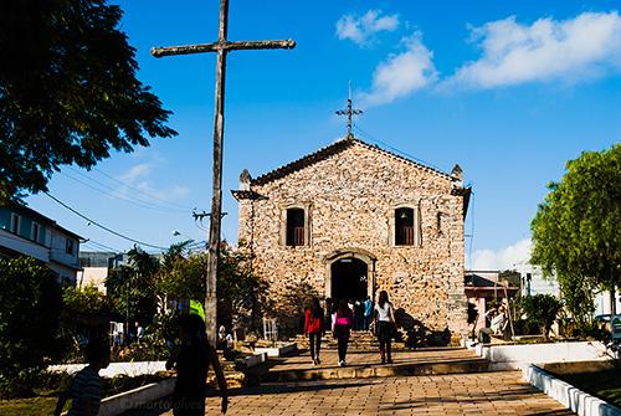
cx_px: 310
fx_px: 907
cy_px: 208
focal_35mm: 52
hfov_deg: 37.8
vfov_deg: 25.8
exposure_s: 1/500
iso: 100
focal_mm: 35
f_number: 22
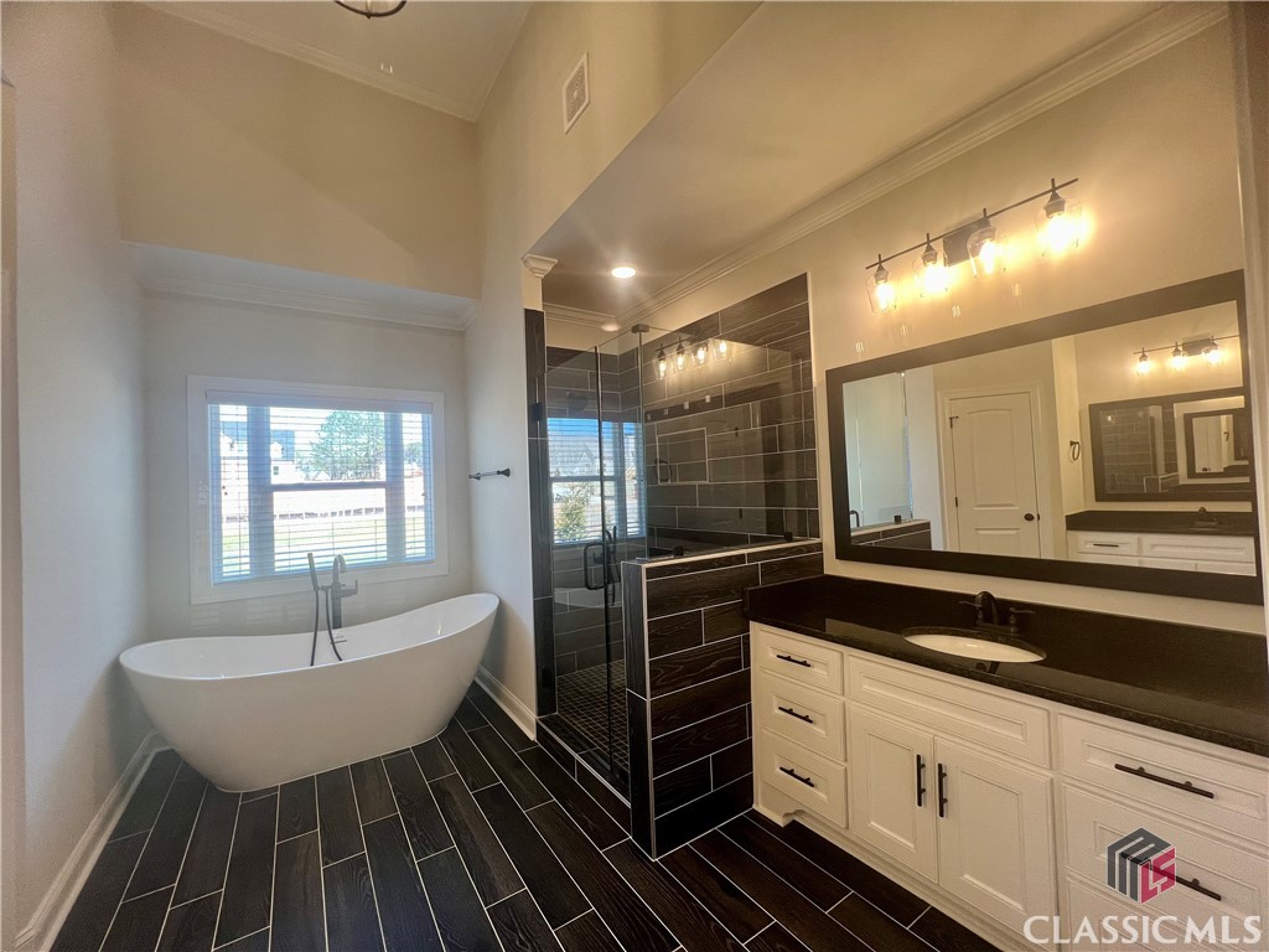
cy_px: 476
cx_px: 634
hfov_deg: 106.2
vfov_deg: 89.9
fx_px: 477
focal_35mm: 13
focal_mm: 1.57
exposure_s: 1/120
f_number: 1.8
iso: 125
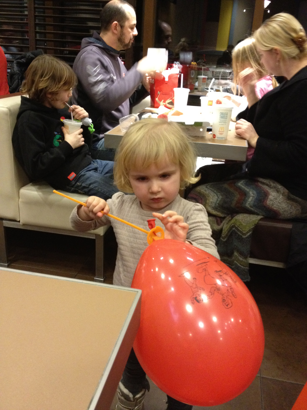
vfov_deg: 52.6
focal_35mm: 35
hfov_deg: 40.7
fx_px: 414
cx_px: 154
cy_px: 205
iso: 400
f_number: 2.4
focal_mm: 4.28
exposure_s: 1/17
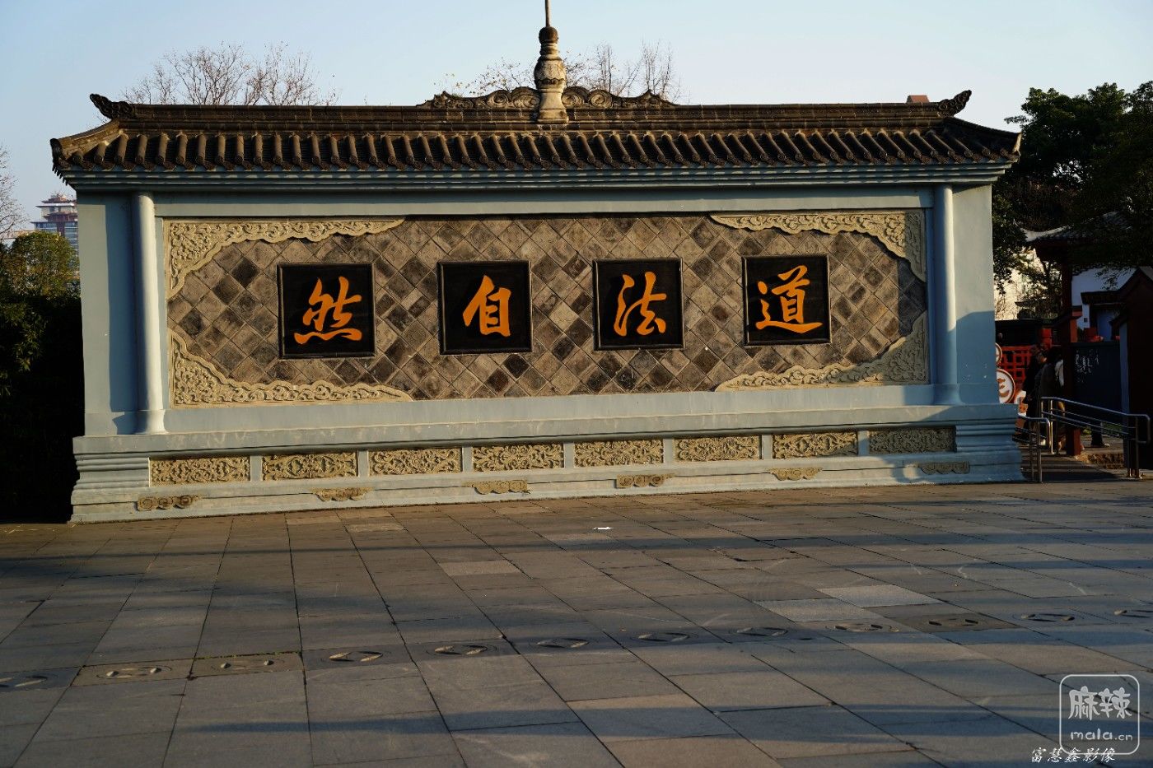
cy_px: 384
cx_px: 576
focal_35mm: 49
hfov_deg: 40.3
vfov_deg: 27.5
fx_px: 1569
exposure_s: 1/200
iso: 100
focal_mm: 49
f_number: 5
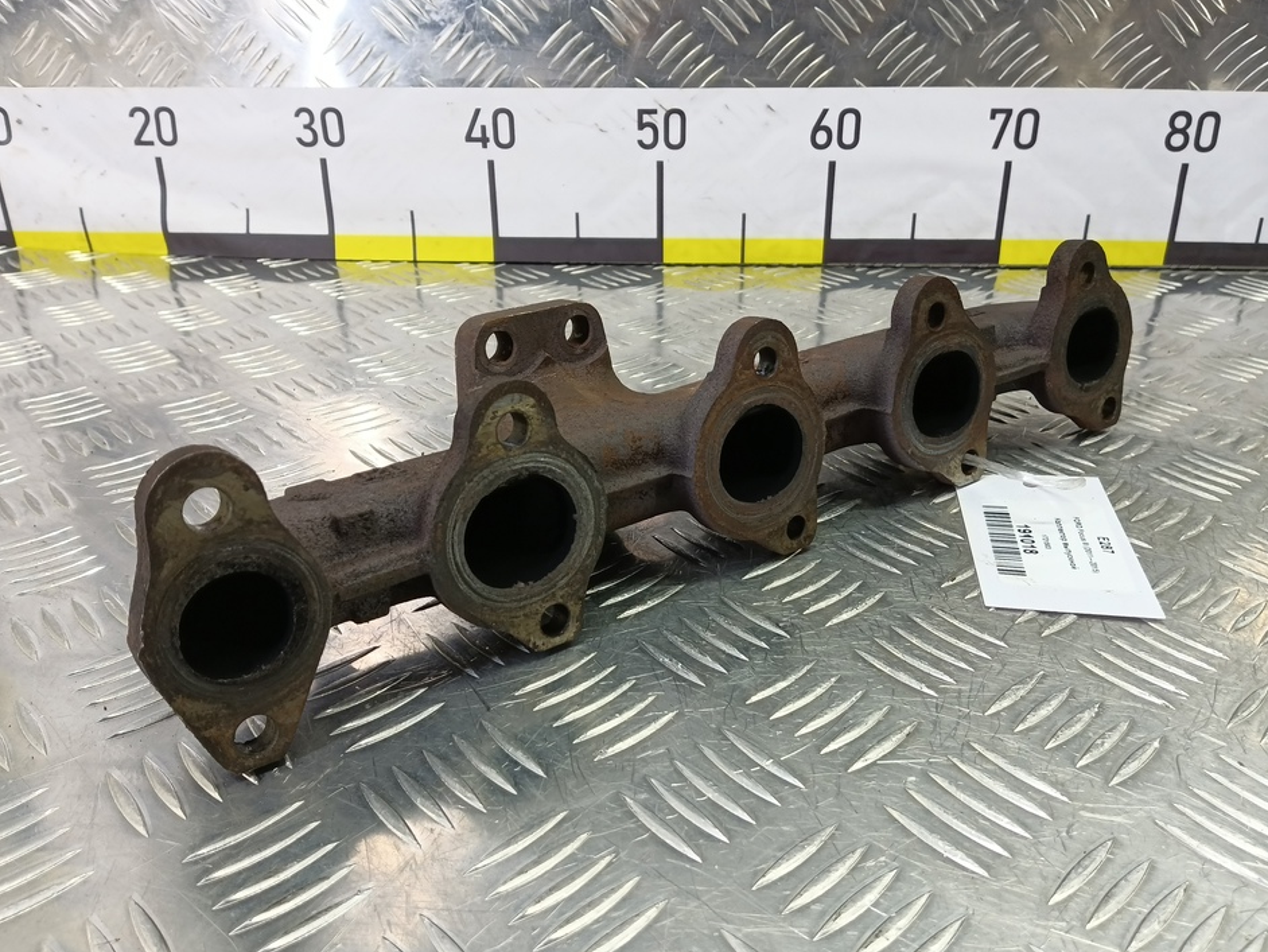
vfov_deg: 54.9
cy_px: 461
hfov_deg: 69.4
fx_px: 916
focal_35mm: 25
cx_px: 646
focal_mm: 4.11
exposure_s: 1/50
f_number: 1.6
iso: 168
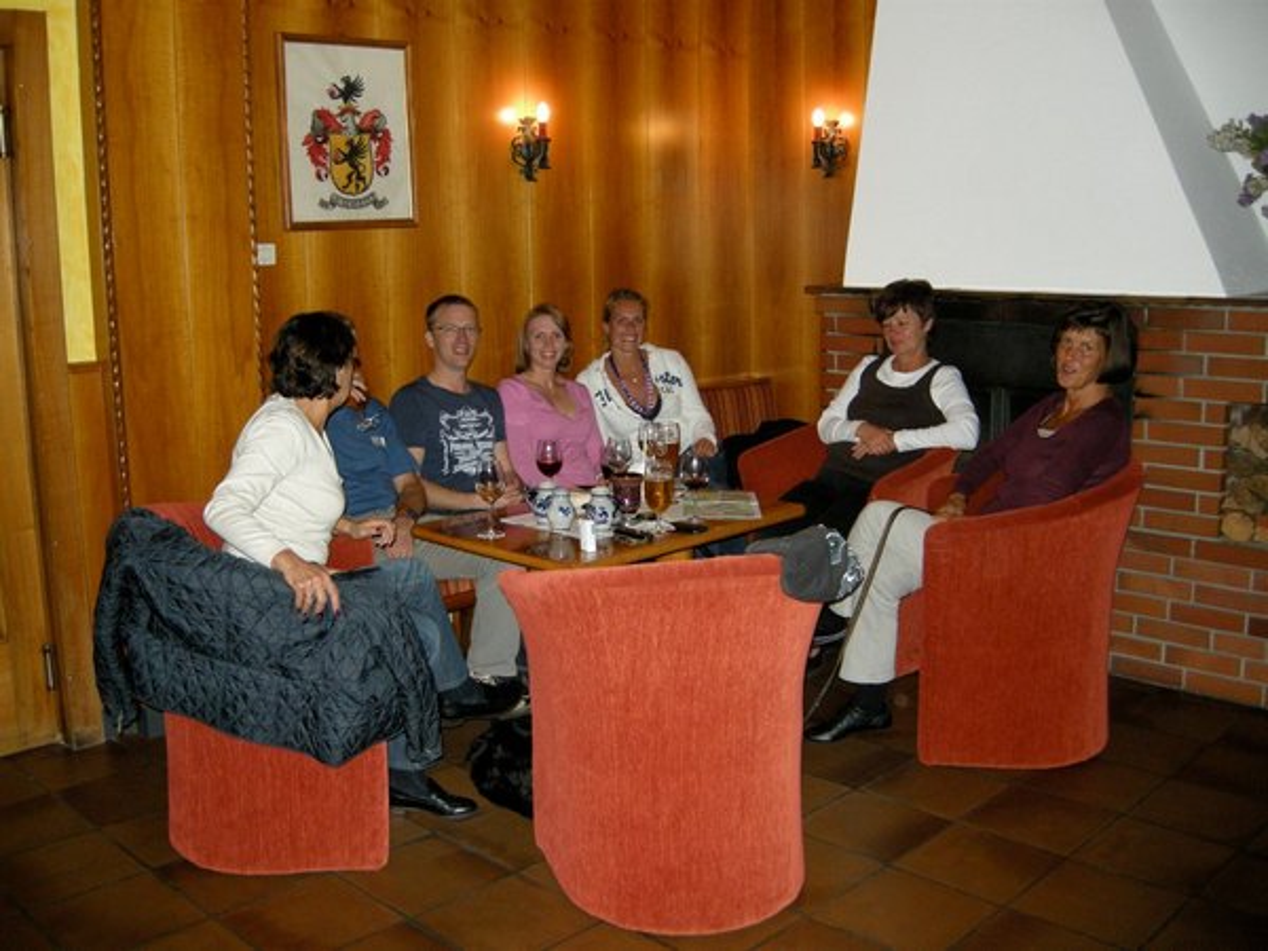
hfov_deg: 52.6
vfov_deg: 40.7
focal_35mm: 35
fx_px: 1282
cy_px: 476
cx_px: 634
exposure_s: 1/60
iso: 225
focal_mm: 7.5
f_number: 2.7
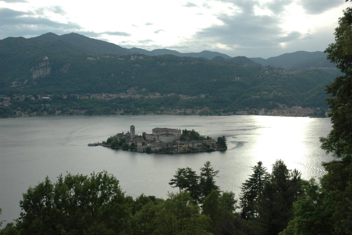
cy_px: 118
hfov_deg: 47.9
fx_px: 396
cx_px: 176
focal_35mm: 40
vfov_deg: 33.0
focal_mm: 27
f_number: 8
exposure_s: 1/250
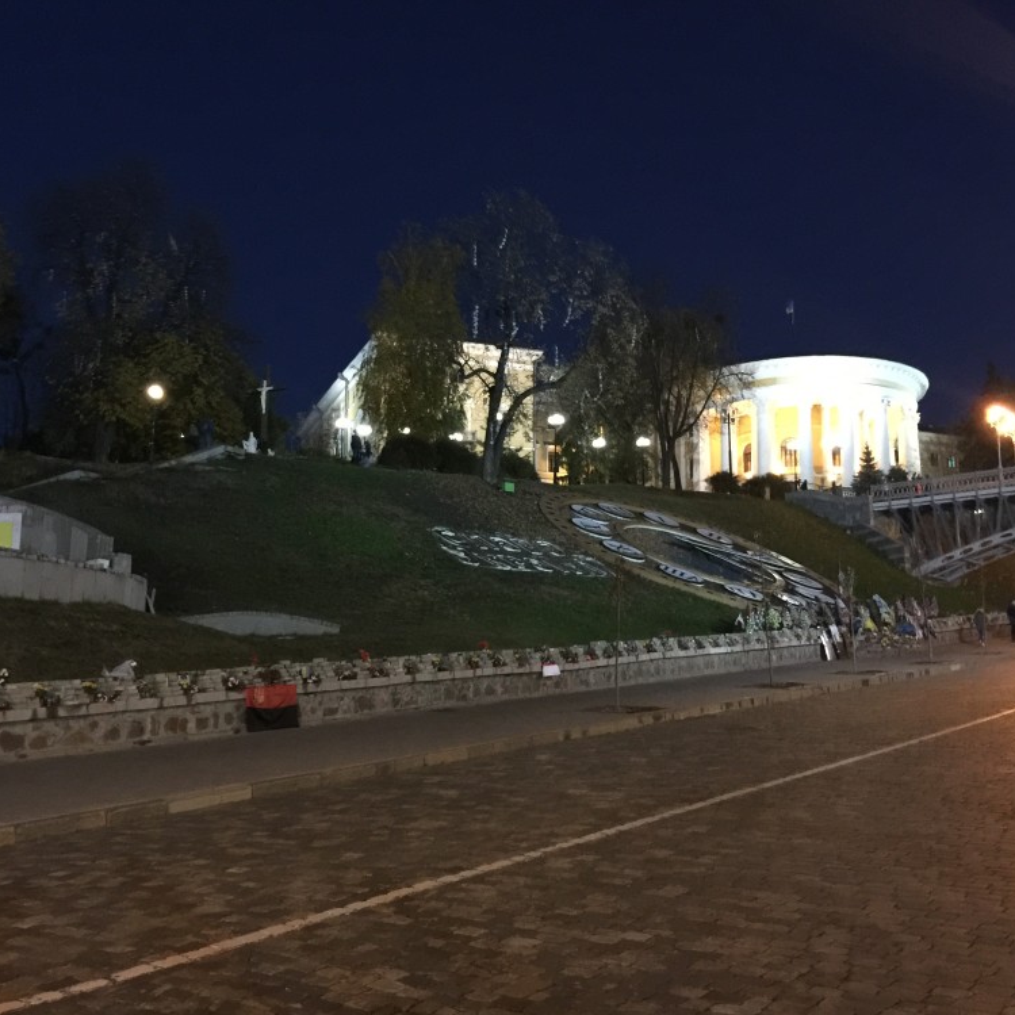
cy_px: 517
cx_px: 491
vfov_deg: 47.2
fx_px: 1161
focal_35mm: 35
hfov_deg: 47.2
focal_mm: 4.15
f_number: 2.2
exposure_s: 1/4
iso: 200
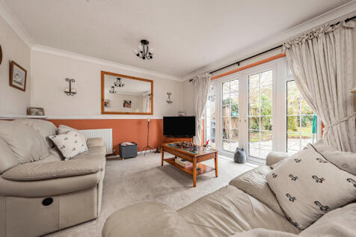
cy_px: 118
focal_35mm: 12
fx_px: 119
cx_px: 178
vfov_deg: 90.0
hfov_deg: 112.6
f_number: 9
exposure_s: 1/13
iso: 320
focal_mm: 12
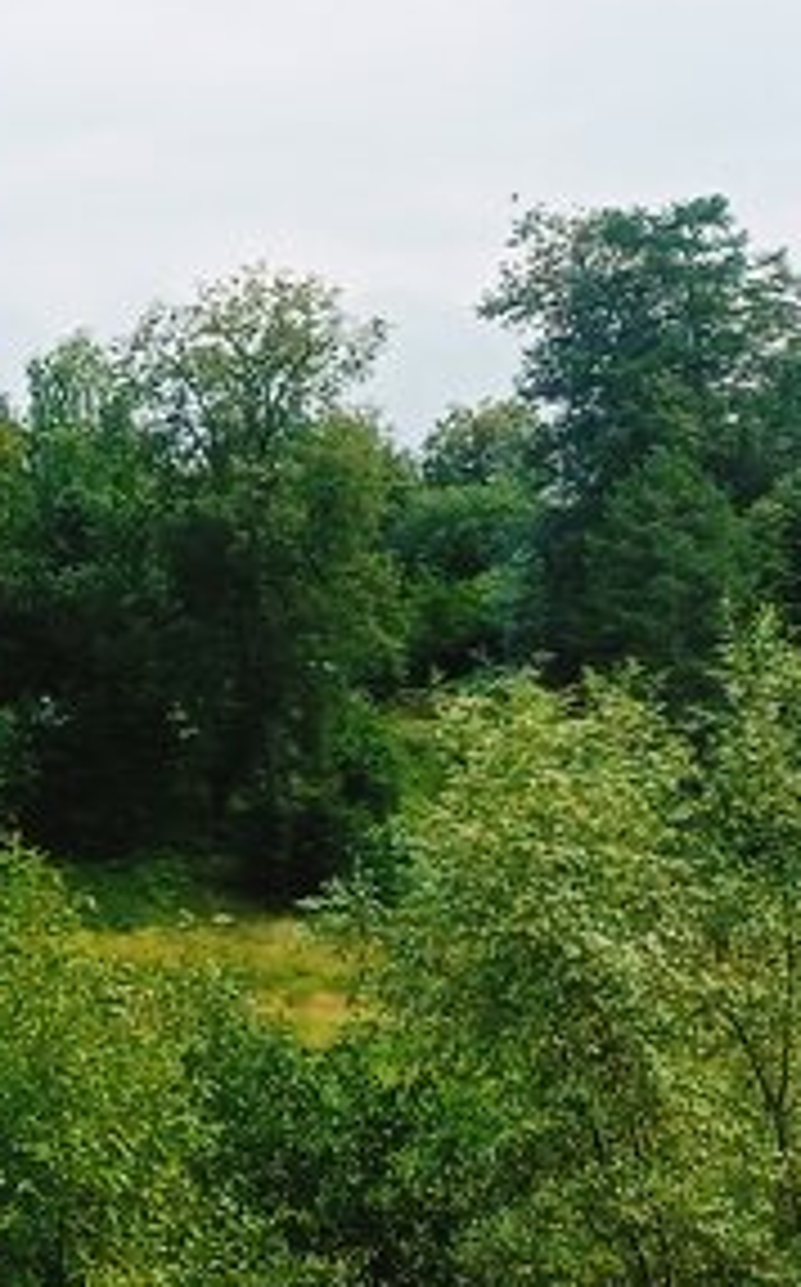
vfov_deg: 18.8
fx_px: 3889
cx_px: -1332
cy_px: 556
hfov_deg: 9.8
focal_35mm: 111
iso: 113
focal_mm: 4.69
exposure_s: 1/3195
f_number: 1.8
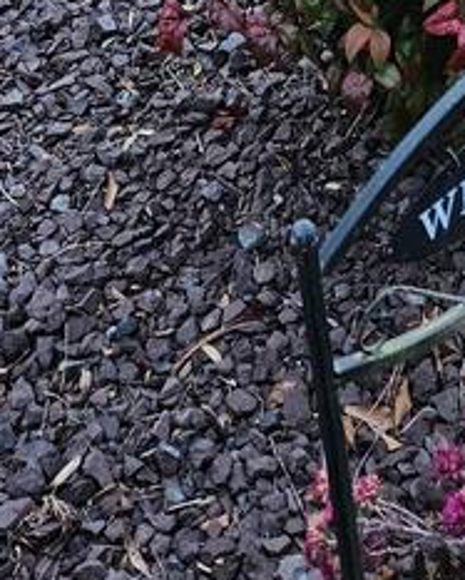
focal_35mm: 104
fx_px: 1786
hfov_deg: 14.7
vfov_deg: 14.6
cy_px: -635
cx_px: 395
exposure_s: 1/120
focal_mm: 5.4
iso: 160
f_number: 1.8
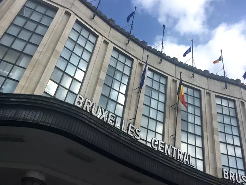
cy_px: 83
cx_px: 143
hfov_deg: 52.4
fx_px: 249
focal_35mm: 35
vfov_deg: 40.7
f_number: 2.2
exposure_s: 1/1876
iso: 25
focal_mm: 4.15
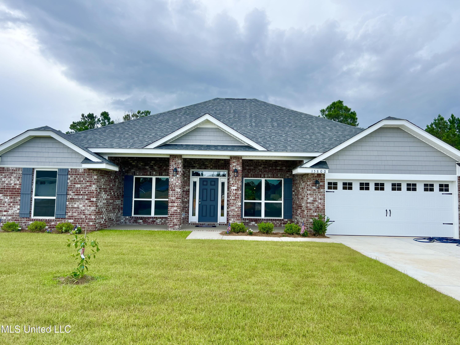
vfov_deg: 53.1
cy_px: 172
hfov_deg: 67.3
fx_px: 346
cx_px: 230
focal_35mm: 26
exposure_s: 1/1779
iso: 50
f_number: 1.5
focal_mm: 5.7
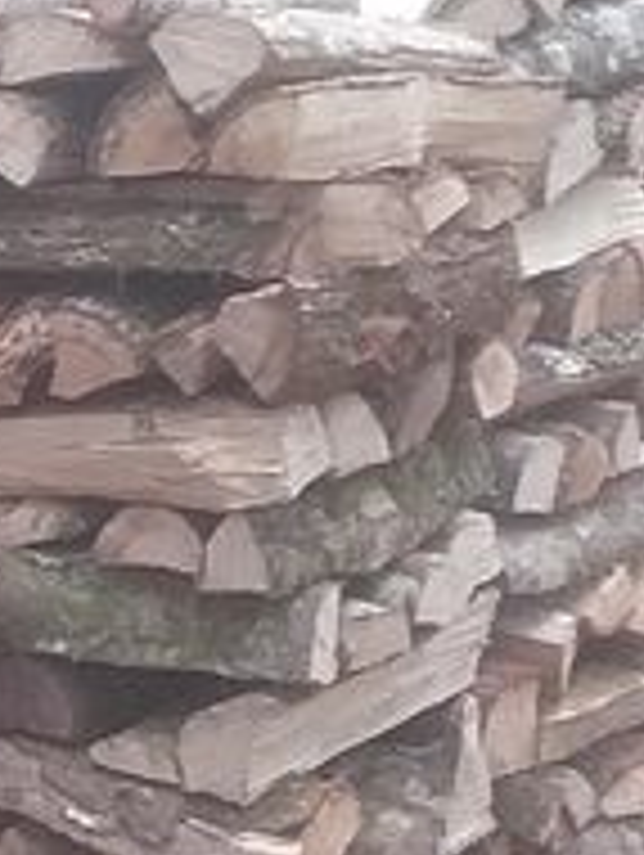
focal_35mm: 163
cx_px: -689
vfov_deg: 12.1
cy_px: 567
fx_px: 4034
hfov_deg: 8.6
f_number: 2.2
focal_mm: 3.3
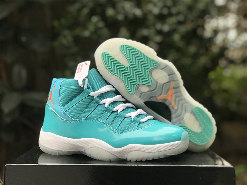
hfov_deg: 33.8
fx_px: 407
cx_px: 124
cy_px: 92
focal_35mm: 57
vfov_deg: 25.7
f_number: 2.8
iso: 32
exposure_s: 1/100
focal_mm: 6.6
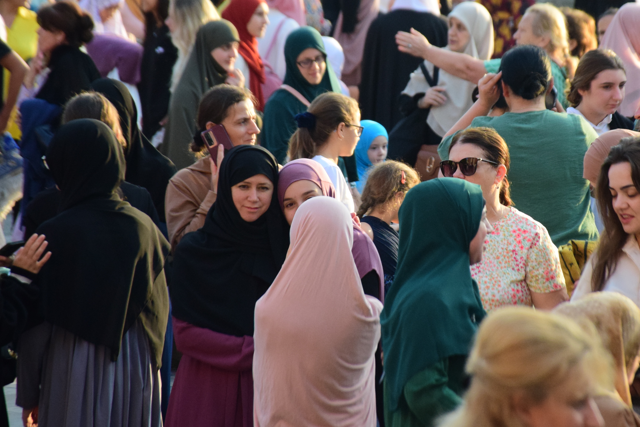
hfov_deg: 6.5
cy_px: 147
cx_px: 439
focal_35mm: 316
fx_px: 5619
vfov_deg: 4.4
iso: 1600
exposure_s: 1/800
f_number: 5.6
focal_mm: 140
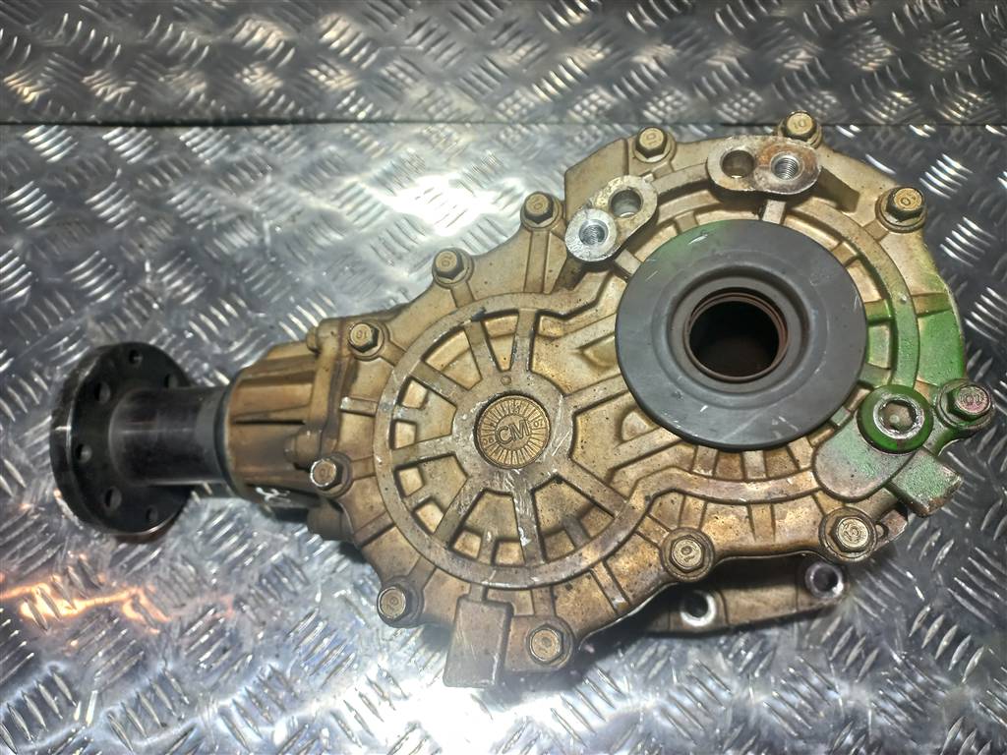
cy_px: 378
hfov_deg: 69.4
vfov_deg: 54.9
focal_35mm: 25
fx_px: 727
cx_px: 504
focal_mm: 4.6
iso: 100
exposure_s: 1/50
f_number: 1.8
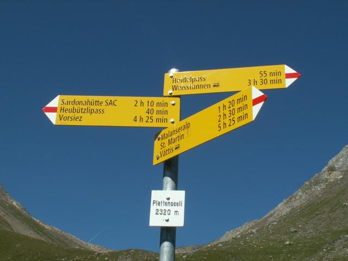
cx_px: 174
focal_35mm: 60
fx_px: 603
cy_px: 130
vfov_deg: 24.4
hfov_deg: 32.2
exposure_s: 1/250
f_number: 8
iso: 50
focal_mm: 10.01
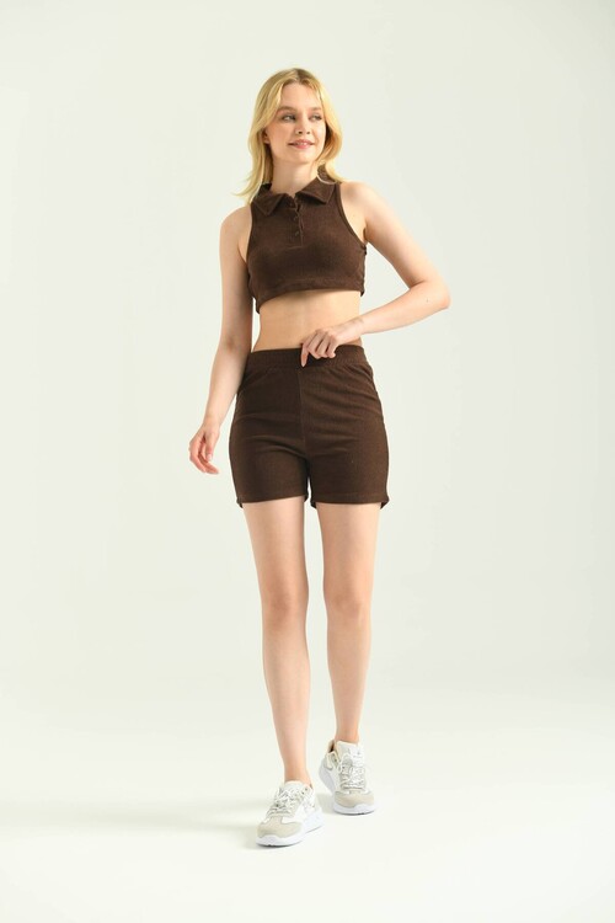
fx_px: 1922
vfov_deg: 27.0
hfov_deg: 18.2
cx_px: 308
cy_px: 462
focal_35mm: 75
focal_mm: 75
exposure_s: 1/160
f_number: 5.6
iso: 125
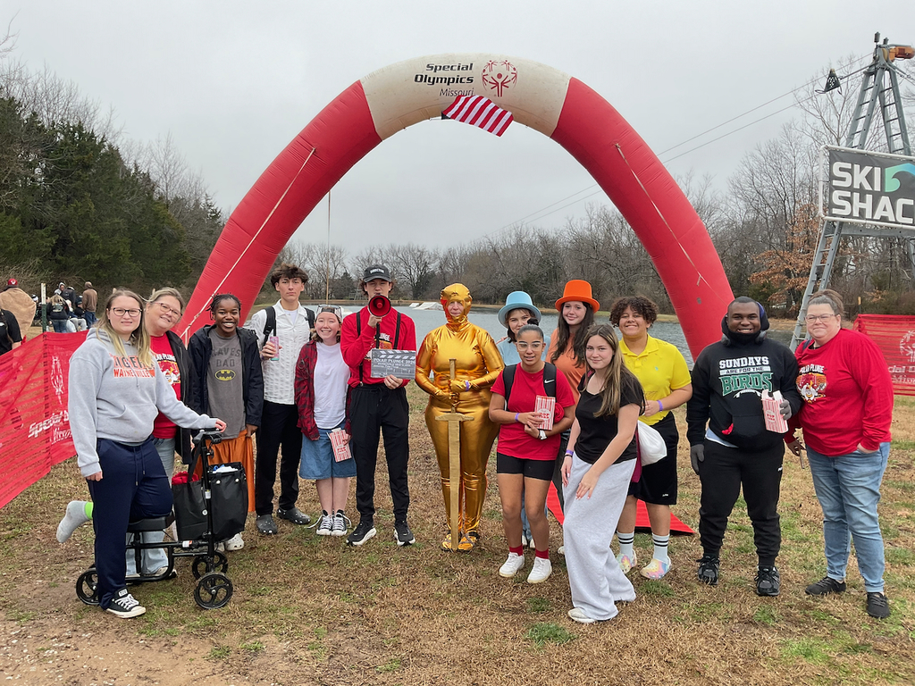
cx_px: 458
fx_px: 767
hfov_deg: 61.7
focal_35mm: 29
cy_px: 343
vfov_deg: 48.2
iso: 16
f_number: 1.8
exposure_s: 1/425
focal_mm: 3
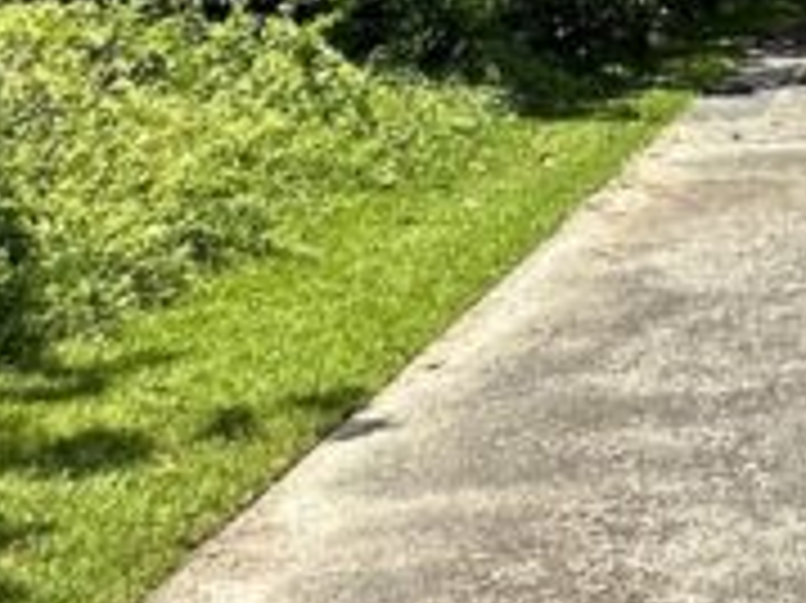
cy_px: -657
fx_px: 1861
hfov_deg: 18.5
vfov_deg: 14.7
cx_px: 1490
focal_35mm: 80
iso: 50
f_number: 2.2
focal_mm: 2.22
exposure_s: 1/1052
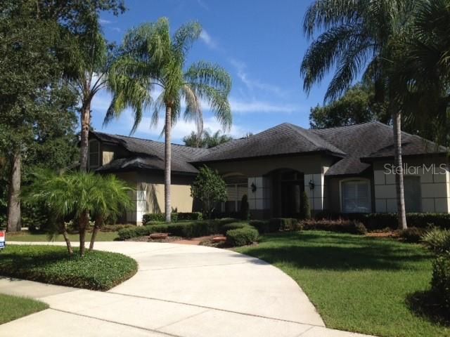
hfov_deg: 52.6
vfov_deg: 40.7
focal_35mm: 35
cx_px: 225
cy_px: 168
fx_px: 455
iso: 50
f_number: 2.4
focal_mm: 4.28
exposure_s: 1/1672
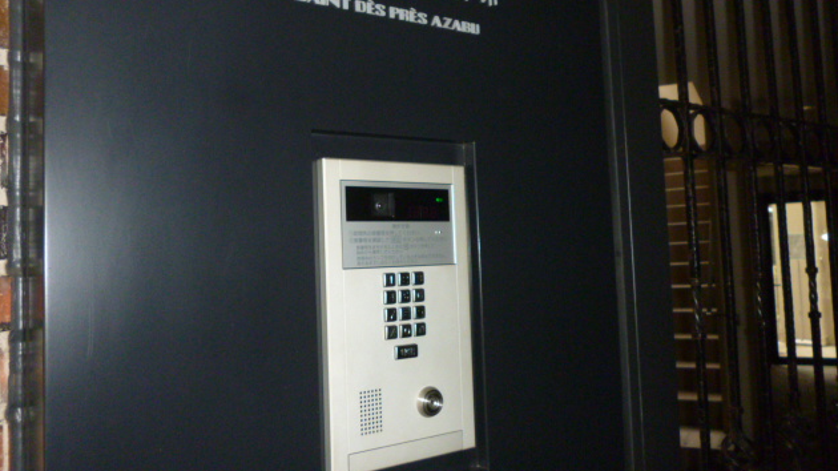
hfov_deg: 62.6
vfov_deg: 37.7
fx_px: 689
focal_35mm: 31
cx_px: 418
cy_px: 204
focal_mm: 5
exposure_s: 1/125
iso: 400
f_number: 3.1
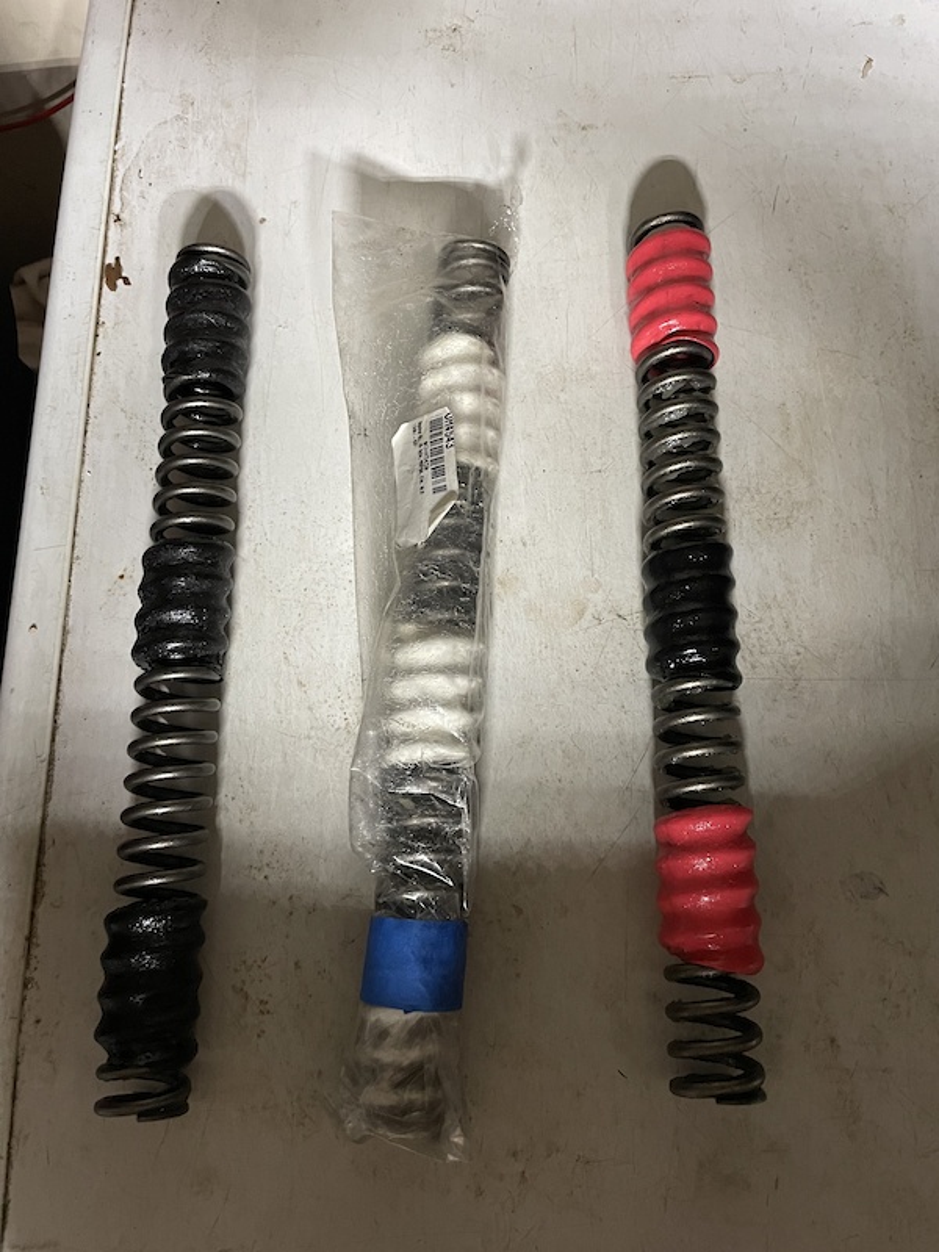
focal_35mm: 26
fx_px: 940
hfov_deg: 53.1
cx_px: 470
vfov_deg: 67.3
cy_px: 626
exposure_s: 1/30
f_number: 1.6
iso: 500
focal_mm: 4.2
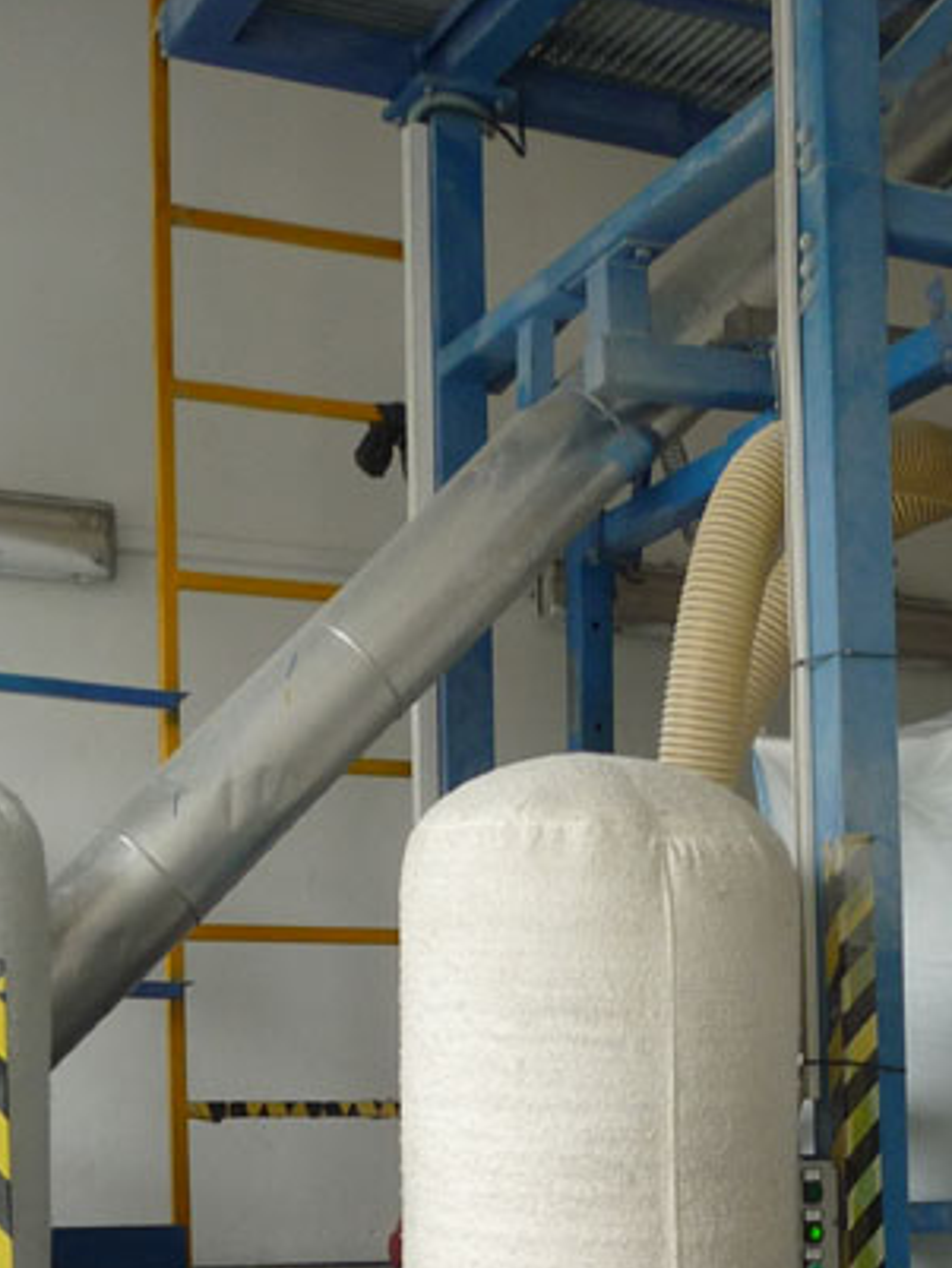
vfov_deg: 27.0
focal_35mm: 68
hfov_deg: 21.5
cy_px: 1263
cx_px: 702
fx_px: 2492
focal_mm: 5.2
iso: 100
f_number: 3.3
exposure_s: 1/30
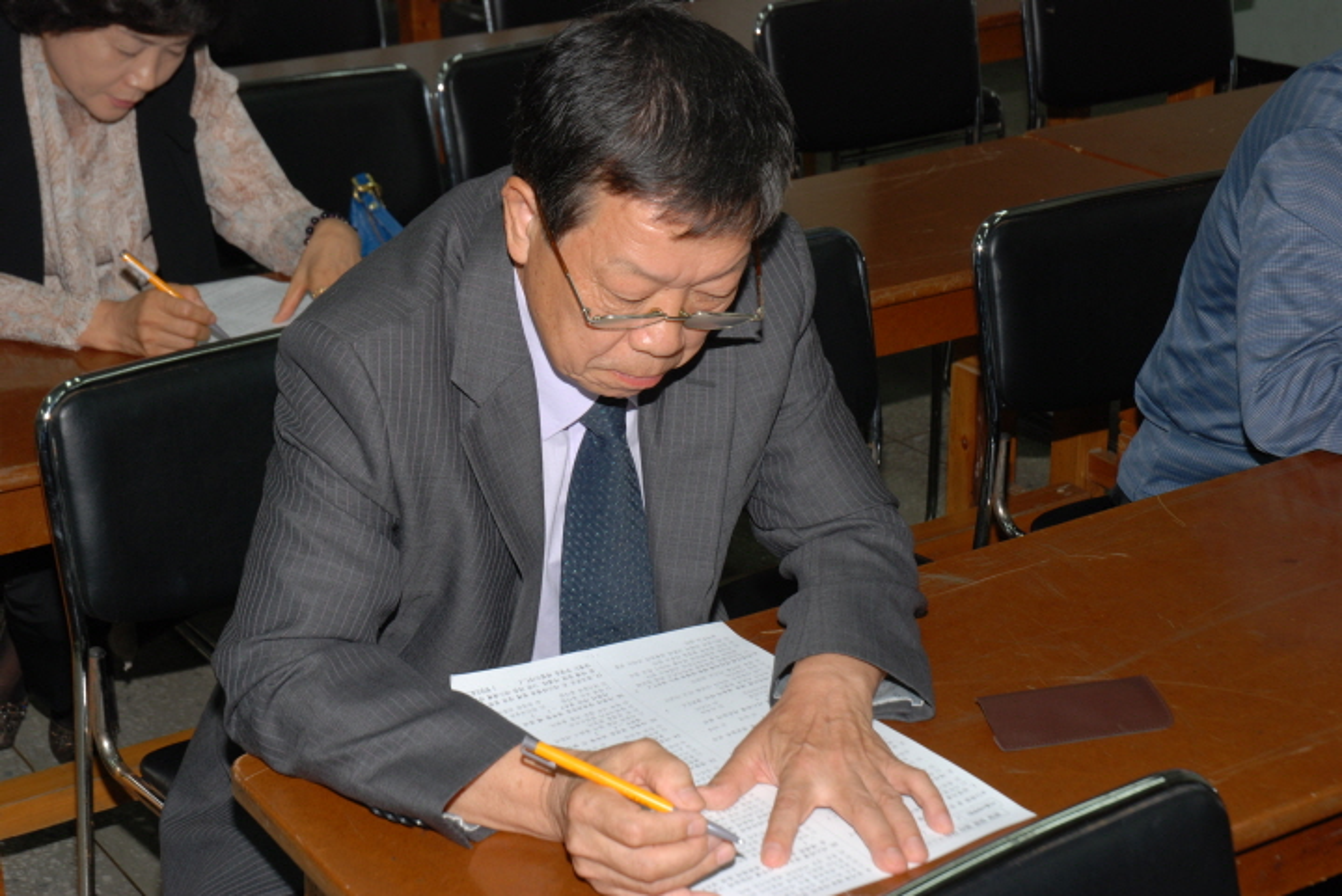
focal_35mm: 66
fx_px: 2462
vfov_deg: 20.6
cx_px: 671
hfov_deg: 30.5
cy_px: 448
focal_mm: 44
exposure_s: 1/60
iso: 200
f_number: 8
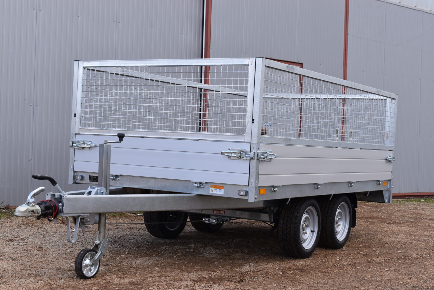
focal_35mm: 57
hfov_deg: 35.1
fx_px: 687
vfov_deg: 23.8
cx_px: 217
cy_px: 145
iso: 400
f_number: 8
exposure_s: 1/250
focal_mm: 38
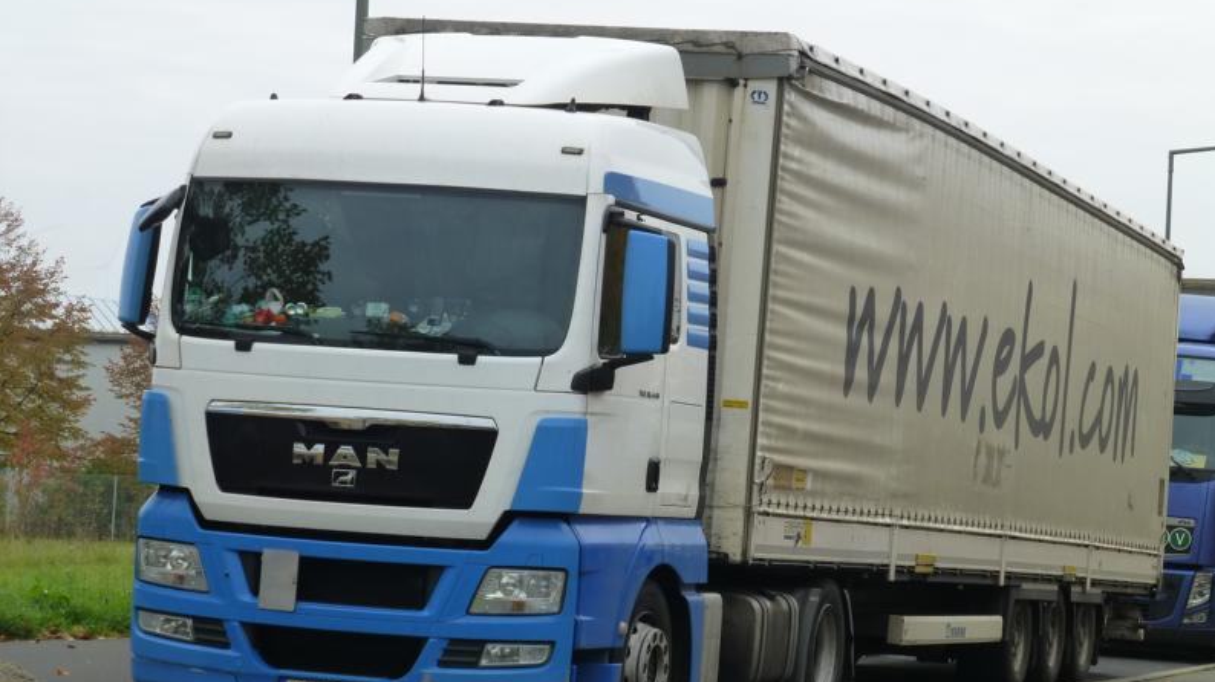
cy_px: 364
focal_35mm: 112
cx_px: 611
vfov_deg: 10.8
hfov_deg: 19.1
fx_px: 3607
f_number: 5.3
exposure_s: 1/160
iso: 160
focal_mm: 18.2
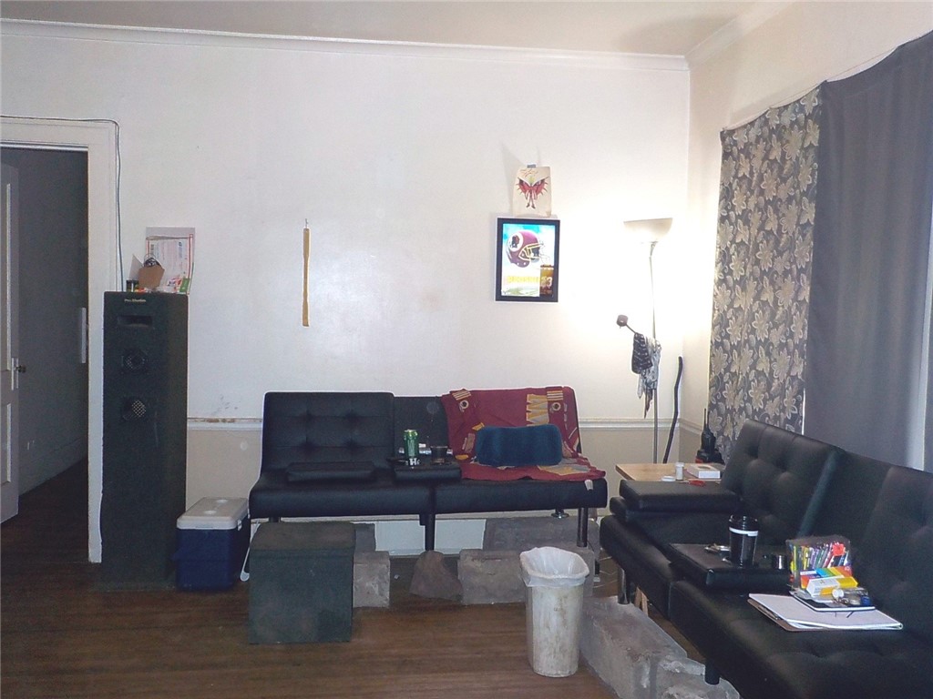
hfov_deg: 60.0
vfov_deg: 46.8
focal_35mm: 30
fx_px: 809
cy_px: 350
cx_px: 466
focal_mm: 4.1
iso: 200
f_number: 3.3
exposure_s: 1/30
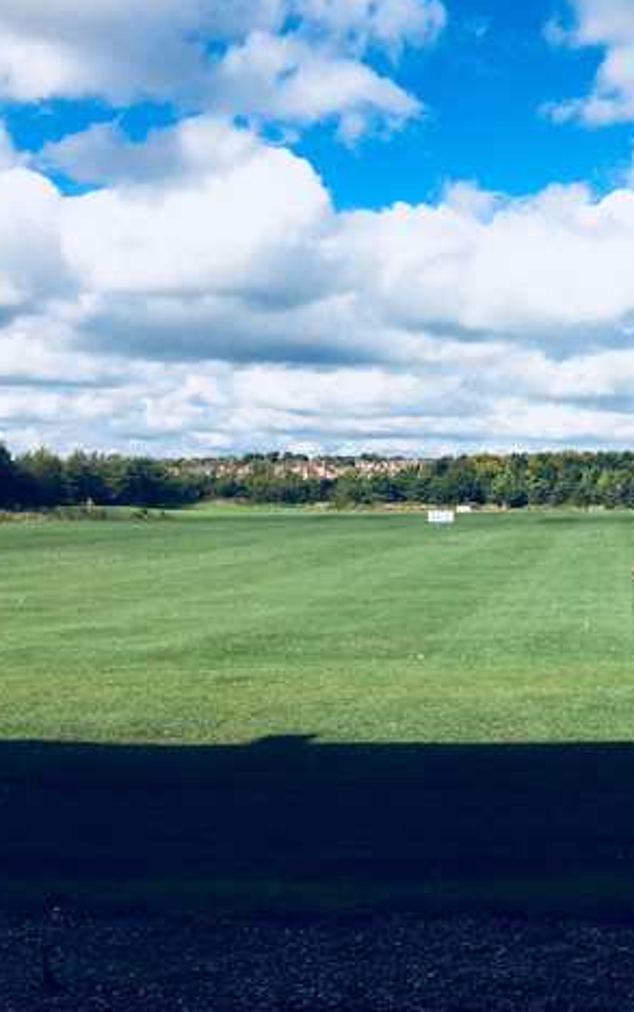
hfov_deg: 29.7
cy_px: 512
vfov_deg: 47.2
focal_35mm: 42
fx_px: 1160
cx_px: 528
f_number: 2.2
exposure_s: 1/2933
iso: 32
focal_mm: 4.15
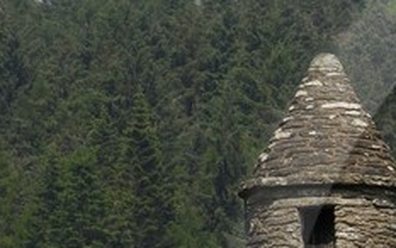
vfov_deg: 2.4
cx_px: 892
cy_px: 465
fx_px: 5886
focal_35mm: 545
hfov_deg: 3.8
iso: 100
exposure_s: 1/160
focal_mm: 52
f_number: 8.5
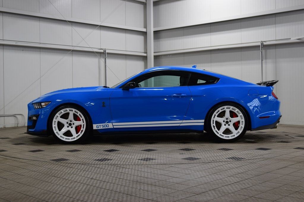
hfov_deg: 41.1
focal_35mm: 48
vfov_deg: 28.1
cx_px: 152
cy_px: 101
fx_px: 405
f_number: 7.1
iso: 400
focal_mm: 32
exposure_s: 1/30
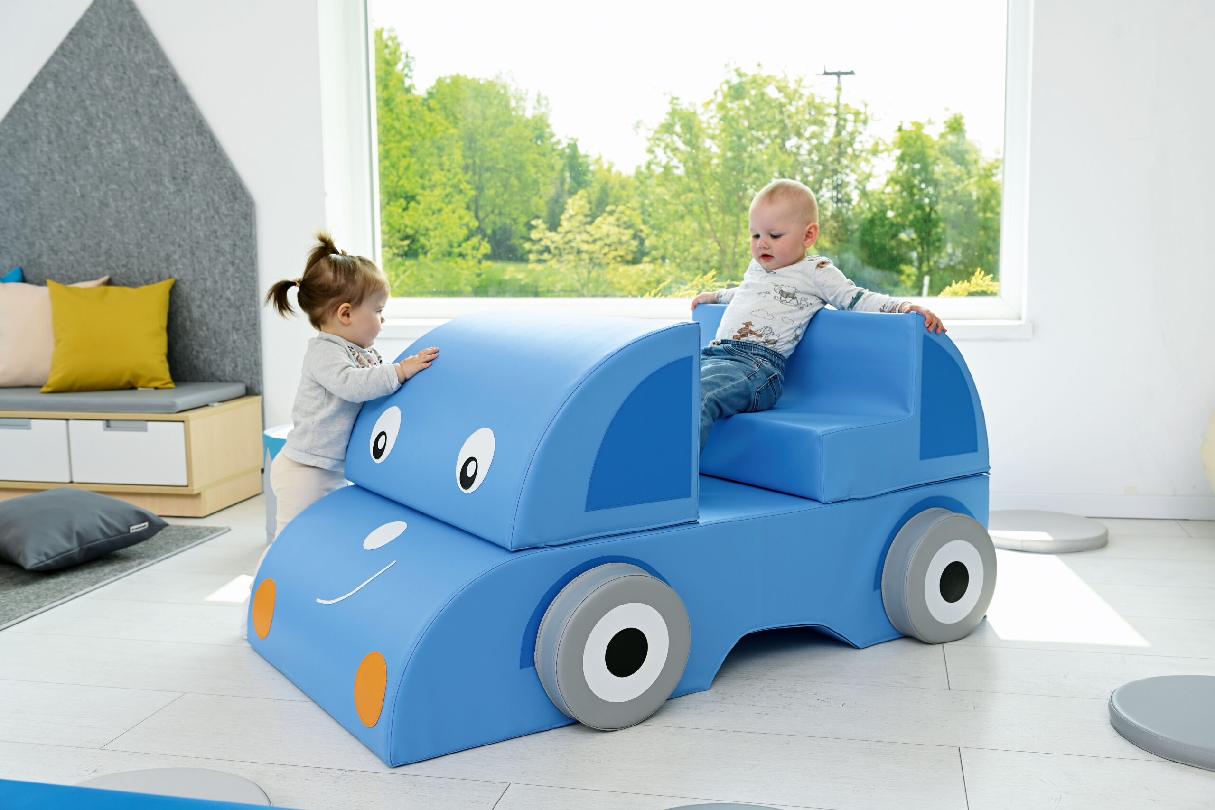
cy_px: 405
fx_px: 1215
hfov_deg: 53.1
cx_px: 608
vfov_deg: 36.9
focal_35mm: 36
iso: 64
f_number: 5.6
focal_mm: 36
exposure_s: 1/100
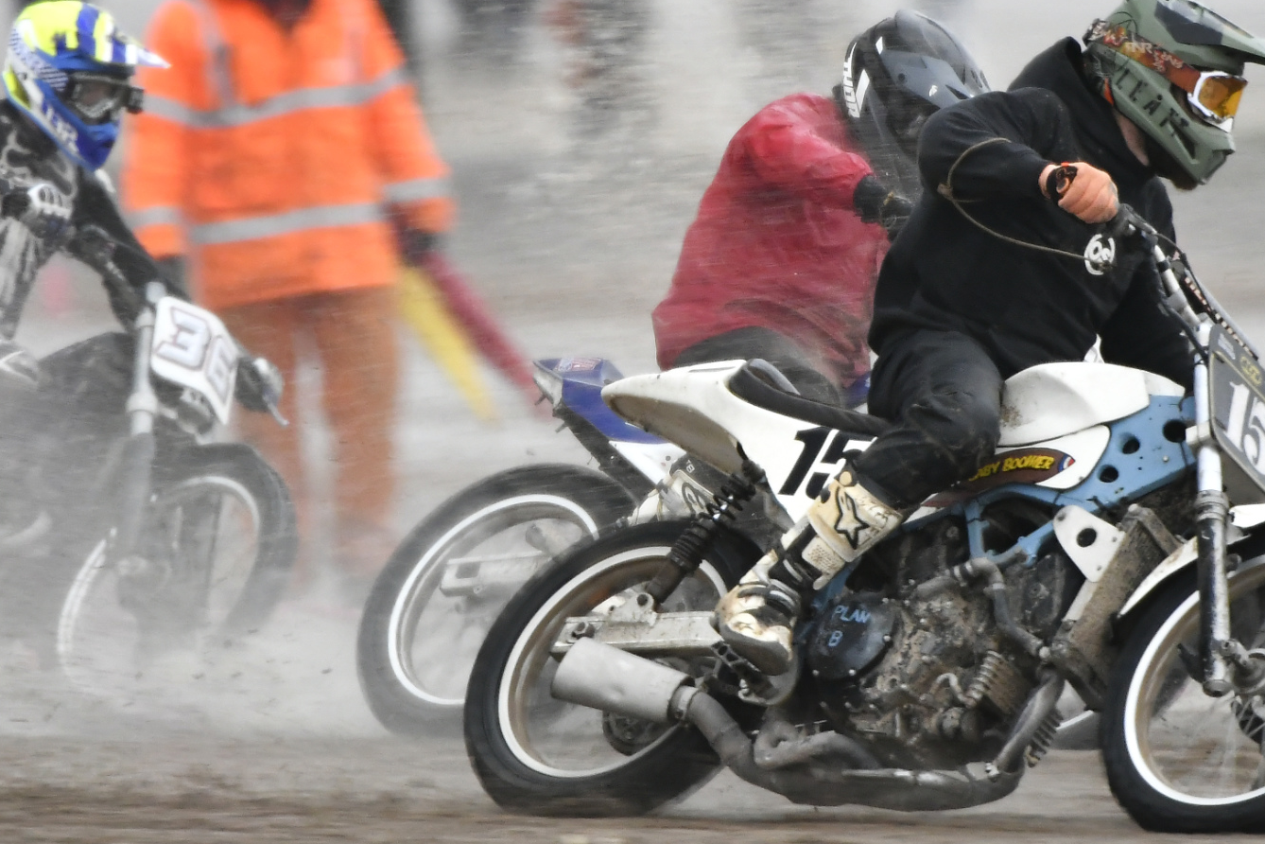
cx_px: 546
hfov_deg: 1.6
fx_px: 44377
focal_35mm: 1263
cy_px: 369
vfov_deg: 1.1
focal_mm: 550
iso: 2200
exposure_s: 1/250
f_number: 5.6
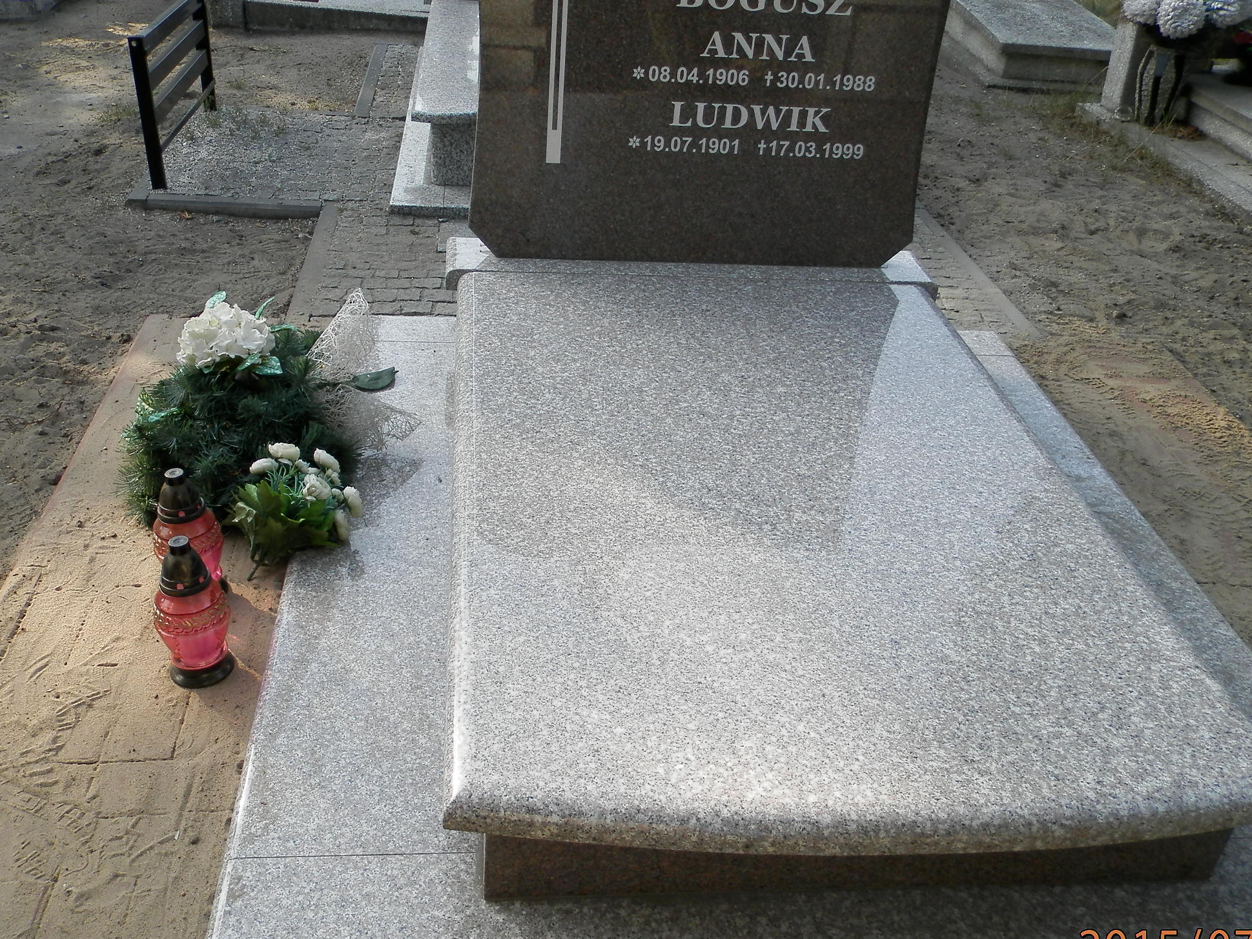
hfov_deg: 55.3
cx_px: 608
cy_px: 460
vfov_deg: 43.0
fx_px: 1194
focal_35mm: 33
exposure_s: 1/250
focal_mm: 4.5
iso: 80
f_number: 3.1
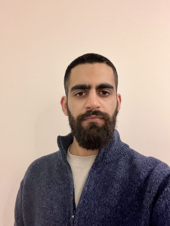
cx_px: 85
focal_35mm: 30
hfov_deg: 46.8
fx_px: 196
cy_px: 113
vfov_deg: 60.0
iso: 640
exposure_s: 1/17
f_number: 2.2
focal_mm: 2.71
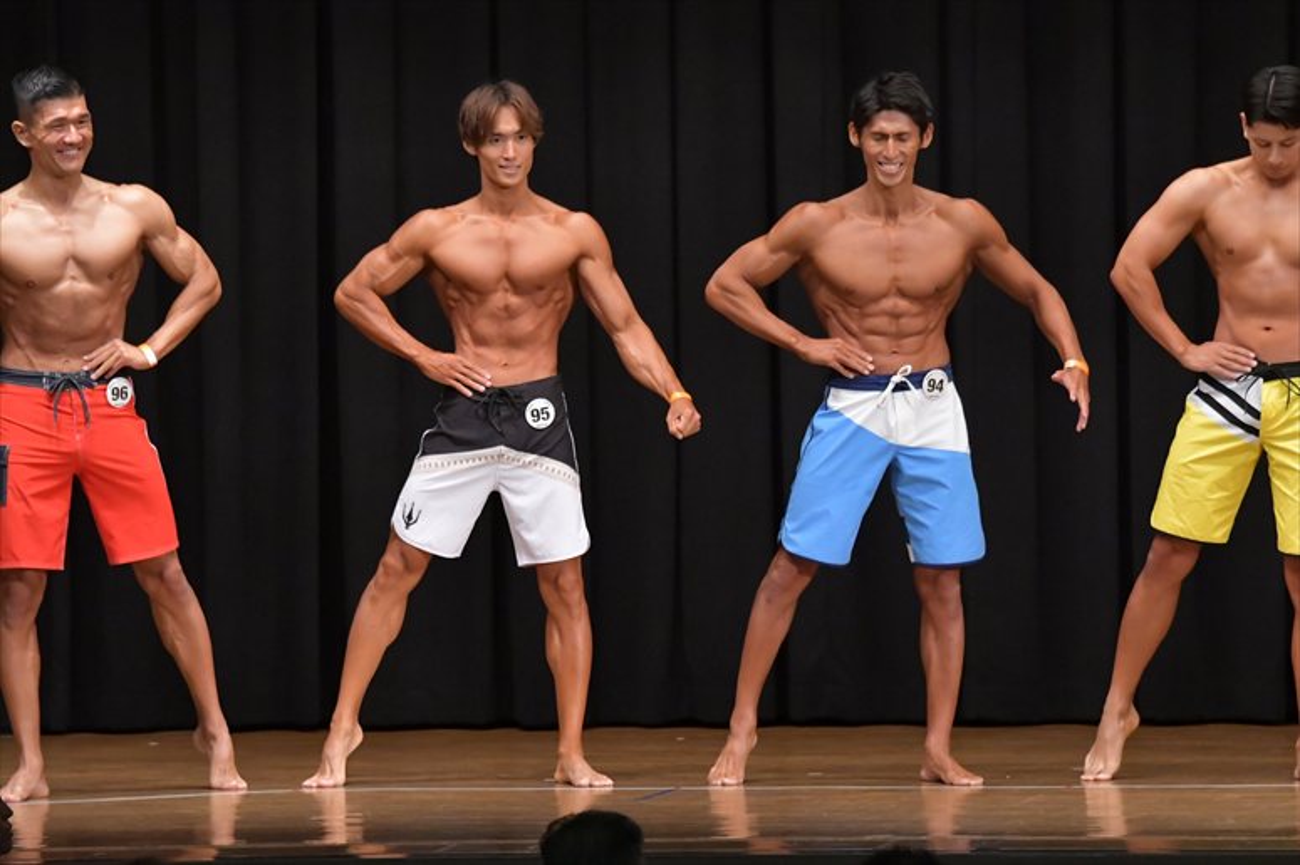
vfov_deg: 6.3
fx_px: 7832
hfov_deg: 9.5
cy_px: 432
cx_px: 650
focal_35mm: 217
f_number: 5.6
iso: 6400
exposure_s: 1/400
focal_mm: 145
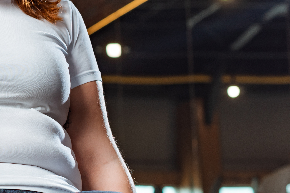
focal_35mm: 158
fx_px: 1273
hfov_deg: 12.4
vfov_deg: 8.7
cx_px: -146
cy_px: 48
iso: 100
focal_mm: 50
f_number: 4
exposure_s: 1/200
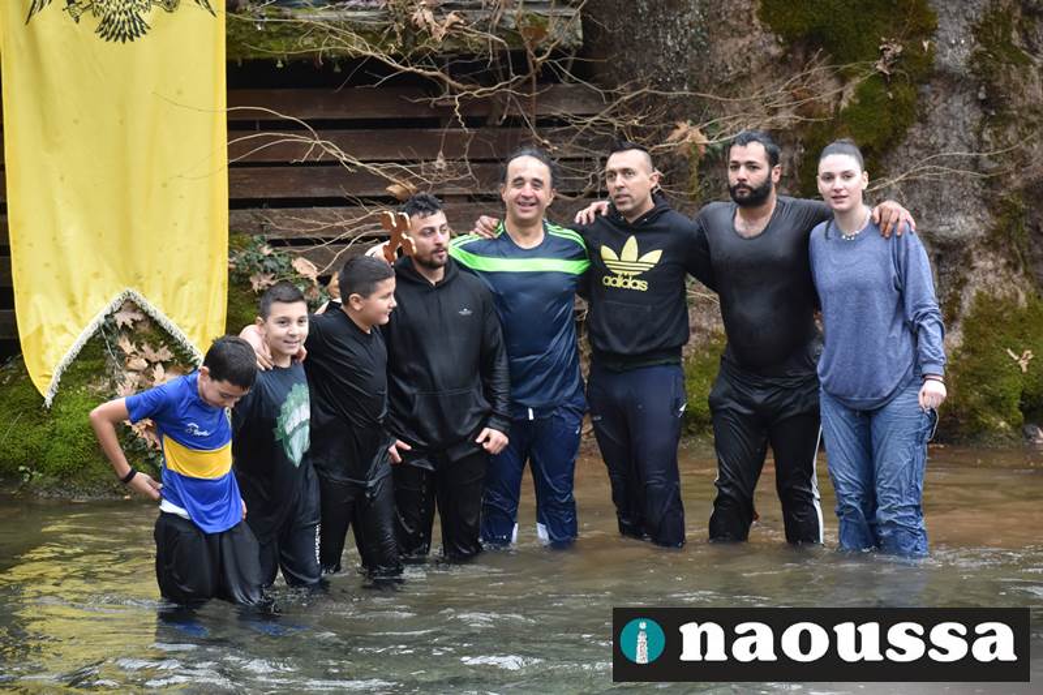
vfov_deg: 8.2
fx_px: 4866
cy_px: 348
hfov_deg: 12.2
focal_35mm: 168
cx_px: 522
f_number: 4.8
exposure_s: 1/250
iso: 800
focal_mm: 112
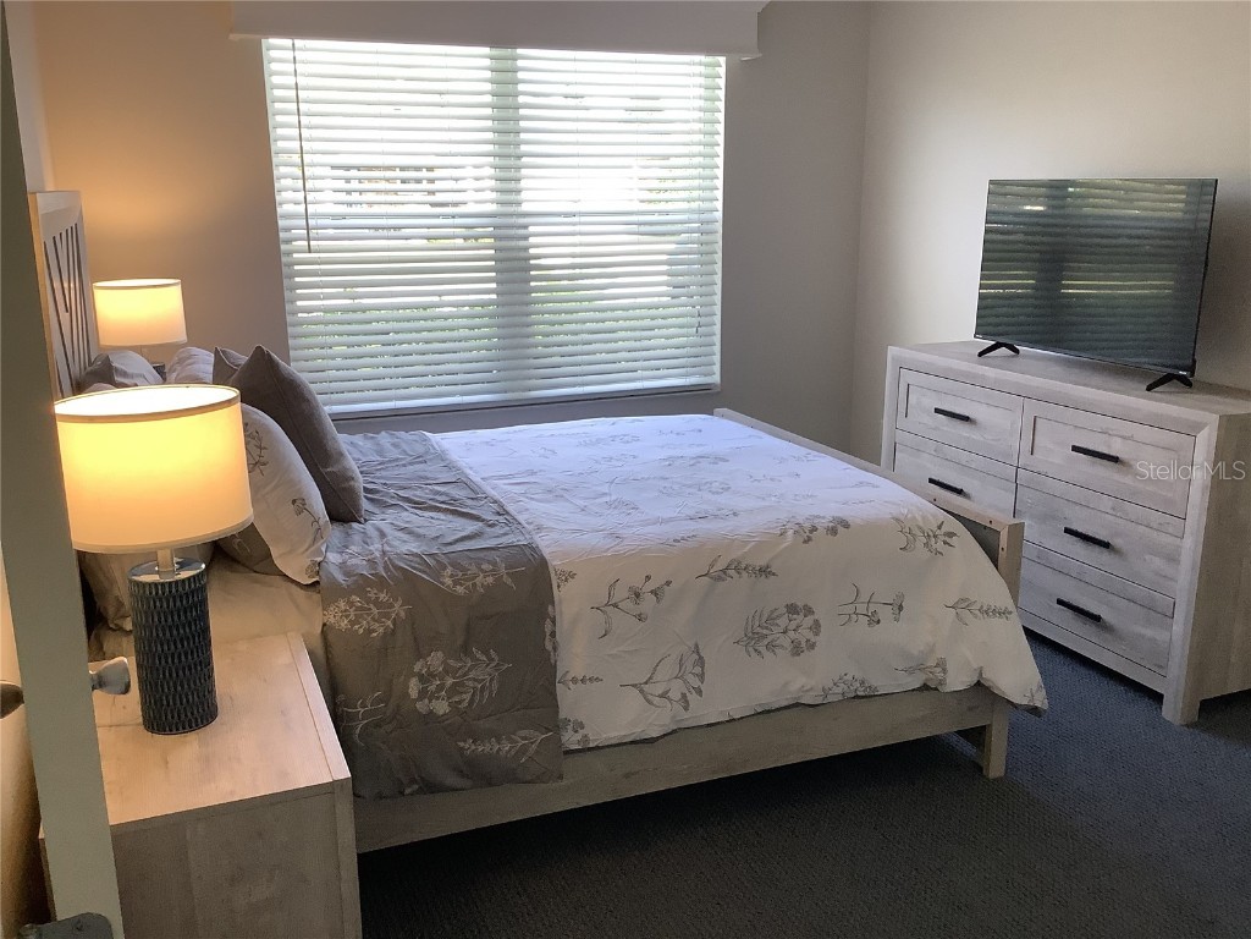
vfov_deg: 45.4
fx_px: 1120
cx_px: 626
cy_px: 470
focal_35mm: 31
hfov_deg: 58.4
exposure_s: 1/100
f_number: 2.4
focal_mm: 3.3
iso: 100
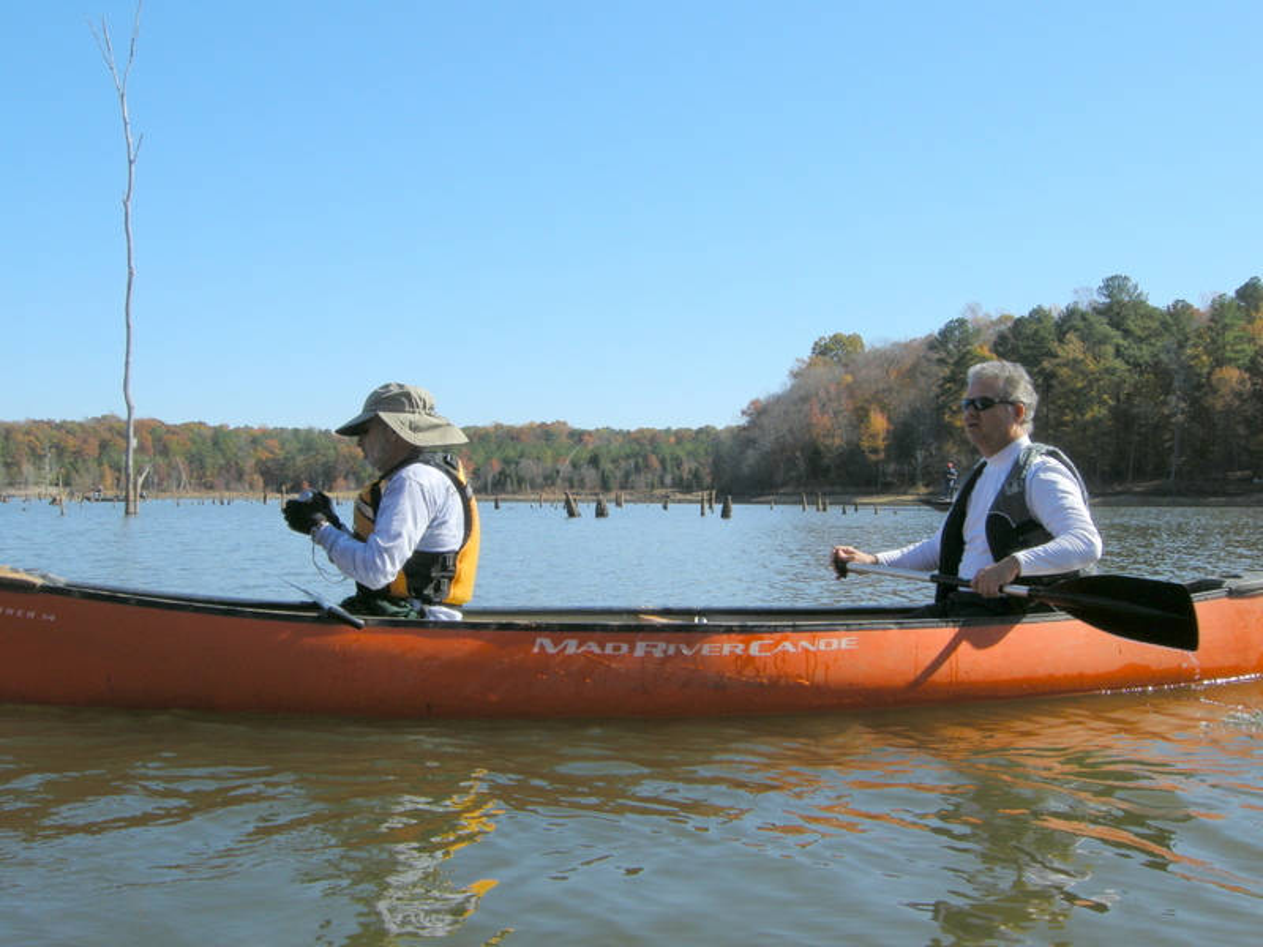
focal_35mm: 35
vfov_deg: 40.7
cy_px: 474
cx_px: 632
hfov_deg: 52.6
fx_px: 1277
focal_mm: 7.5
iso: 64
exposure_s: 1/236
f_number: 6.1
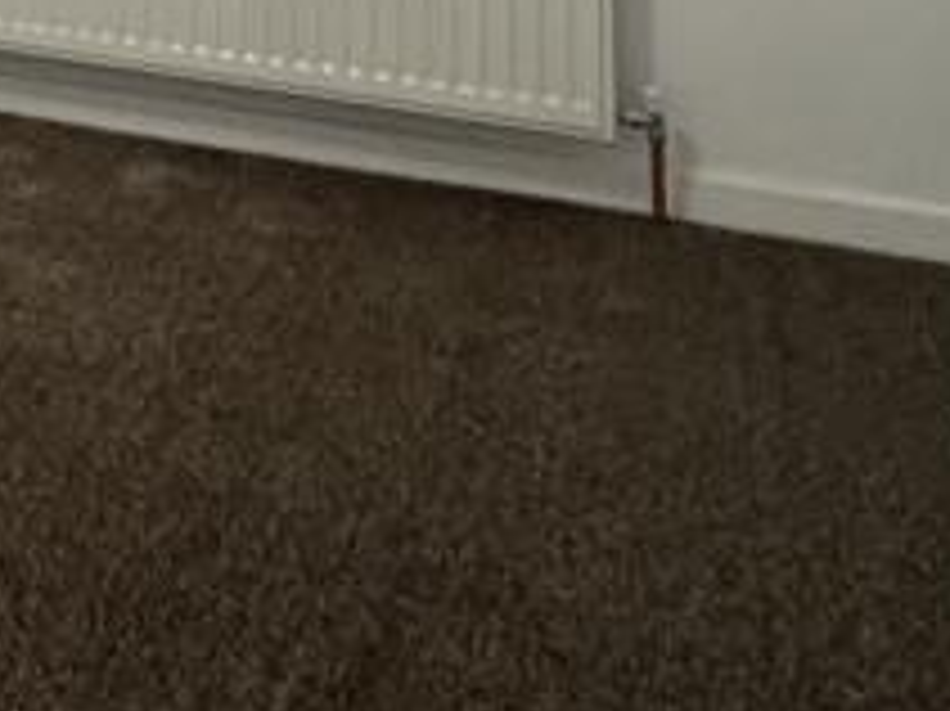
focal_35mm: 68
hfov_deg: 22.1
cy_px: -459
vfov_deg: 18.3
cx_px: -576
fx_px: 1865
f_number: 2.2
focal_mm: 2.22
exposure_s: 1/50
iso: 250
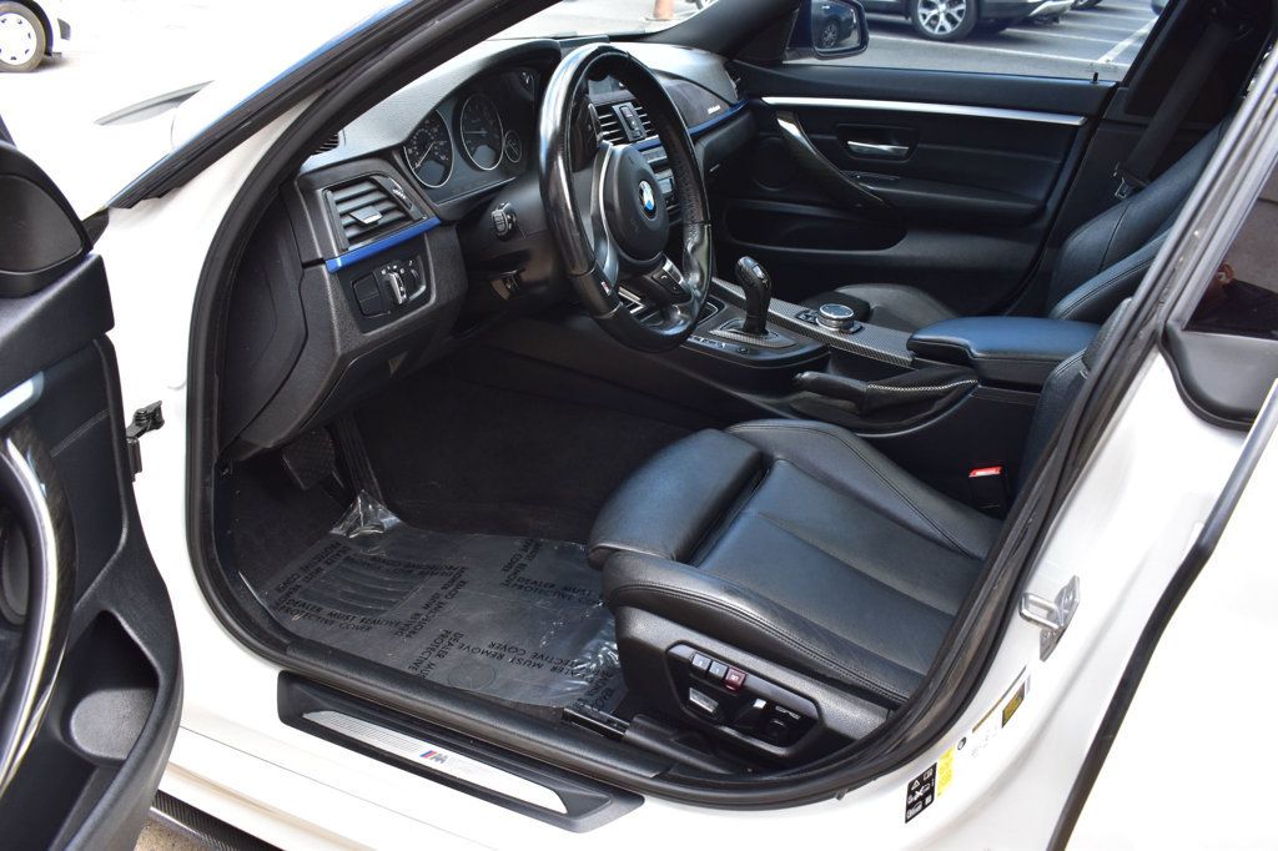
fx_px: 1065
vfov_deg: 43.6
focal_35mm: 30
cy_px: 426
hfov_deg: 61.9
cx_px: 639
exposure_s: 1/50
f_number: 8
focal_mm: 20
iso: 400
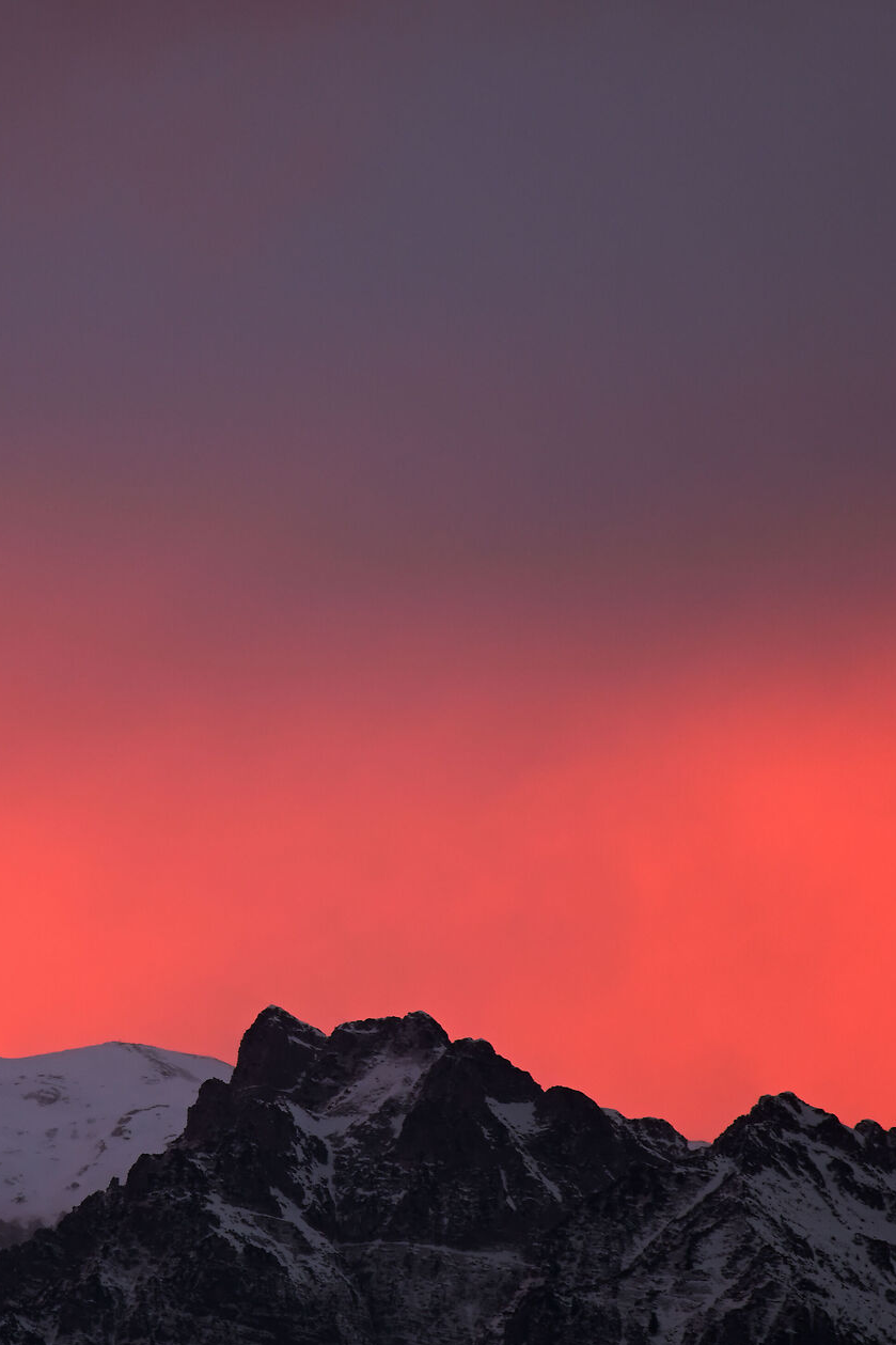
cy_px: 718
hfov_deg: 1.9
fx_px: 26699
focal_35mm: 715
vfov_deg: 2.9
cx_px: 96
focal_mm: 250
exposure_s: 1/20
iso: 320
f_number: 6.3
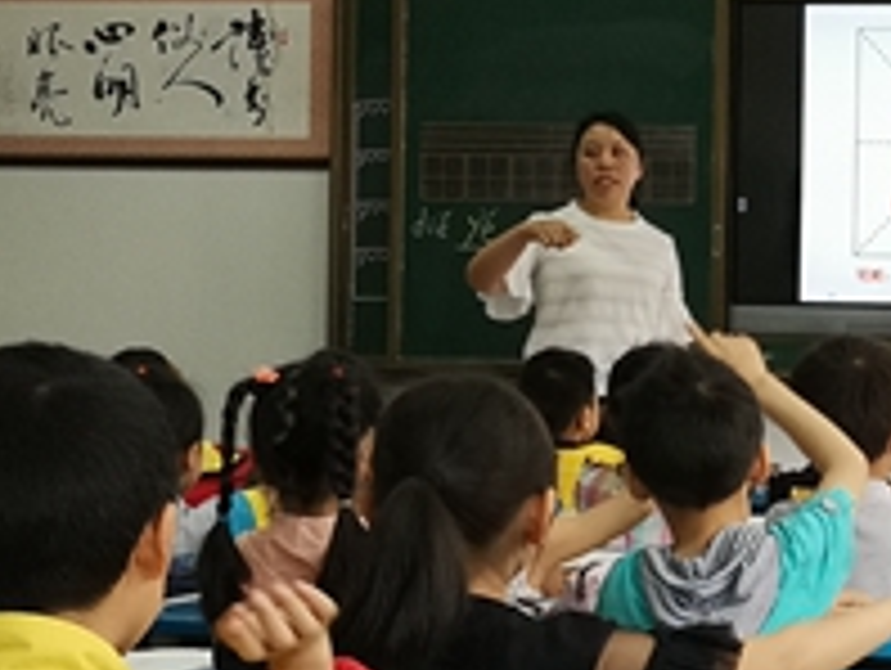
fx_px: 2732
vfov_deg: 14.0
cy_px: 317
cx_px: 1012
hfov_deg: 17.8
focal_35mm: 106
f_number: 1.8
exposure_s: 1/50
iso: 100
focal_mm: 3.95
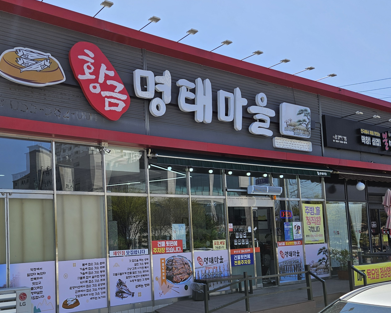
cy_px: 201
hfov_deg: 49.7
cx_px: 142
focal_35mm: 36
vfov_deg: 40.8
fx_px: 417
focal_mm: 5.4
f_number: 1.8
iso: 25
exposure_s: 1/1265
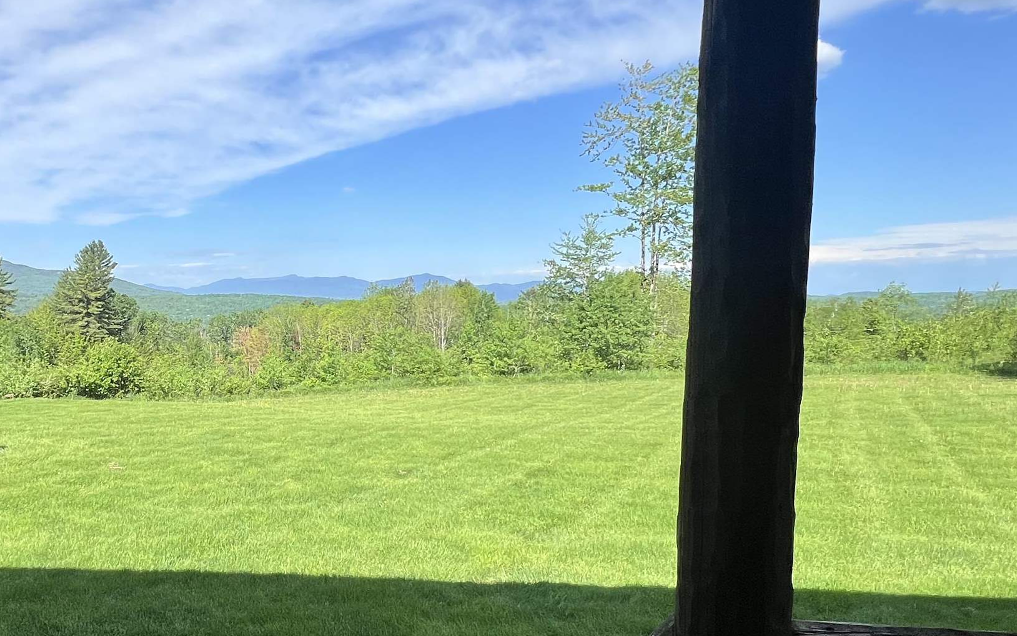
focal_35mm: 26
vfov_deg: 47.6
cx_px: 239
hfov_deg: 65.5
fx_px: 721
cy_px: 347
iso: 32
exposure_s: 1/1672
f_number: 1.8
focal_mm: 1.57
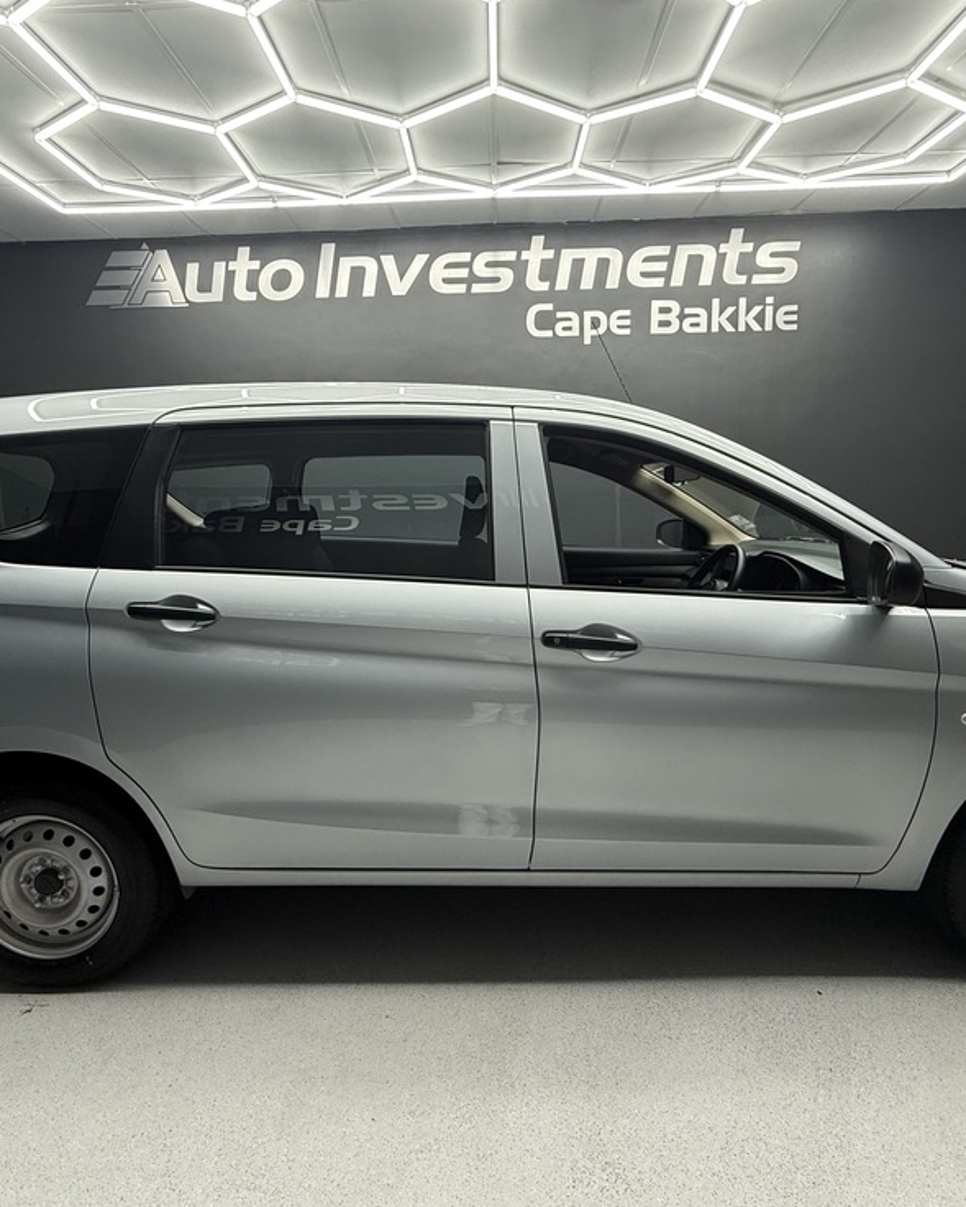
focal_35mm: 19
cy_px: 585
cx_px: 481
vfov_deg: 83.3
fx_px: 679
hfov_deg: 70.9
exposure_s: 1/100
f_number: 2.2
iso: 200
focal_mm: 2.22
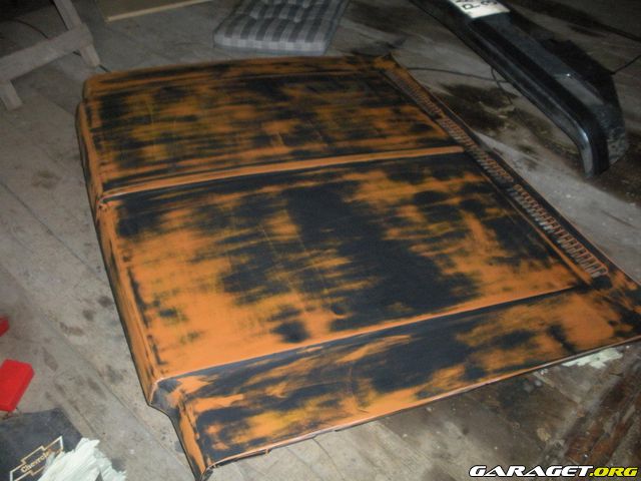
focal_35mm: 36
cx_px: 320
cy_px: 240
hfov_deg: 51.4
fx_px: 667
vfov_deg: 39.7
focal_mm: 6.3
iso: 400
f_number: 3.5
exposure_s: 1/60
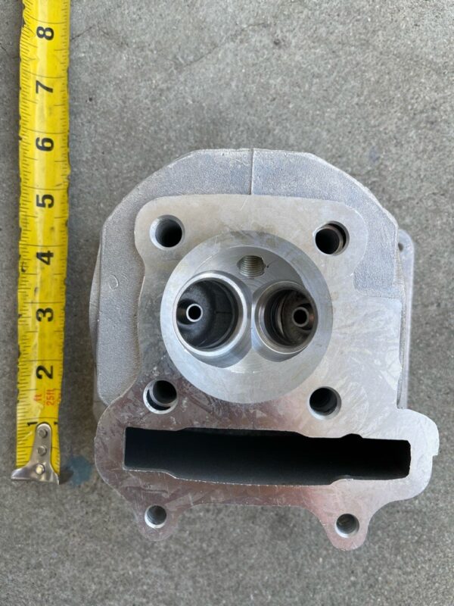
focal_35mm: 26
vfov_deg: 67.3
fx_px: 455
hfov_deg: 53.1
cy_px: 303
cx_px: 227
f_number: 1.6
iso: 32
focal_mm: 5.1
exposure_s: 1/271
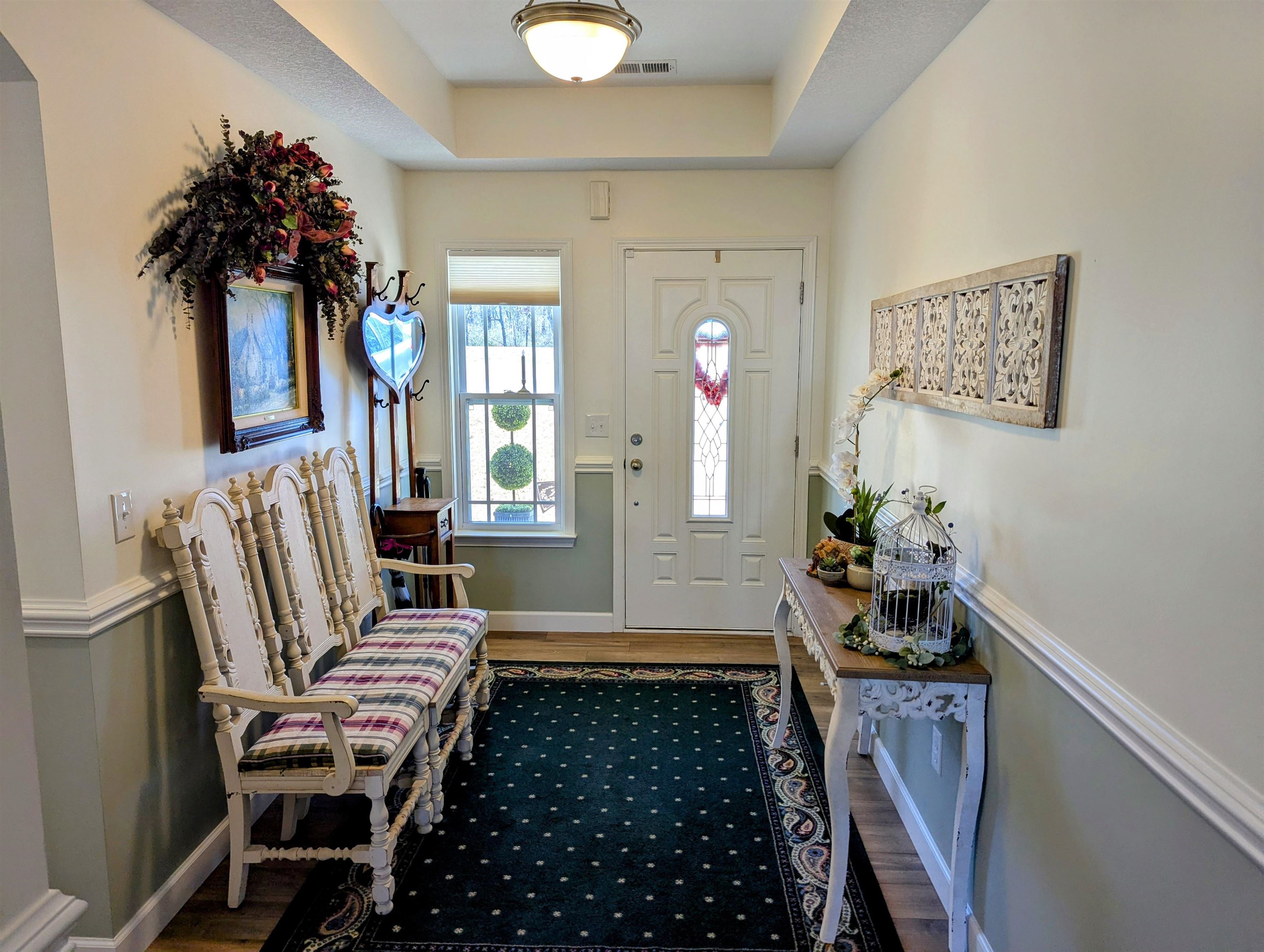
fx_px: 878
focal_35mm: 24
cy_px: 476
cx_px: 632
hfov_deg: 71.5
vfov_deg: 56.9
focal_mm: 6.81
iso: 49
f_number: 1.85
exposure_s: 1/120
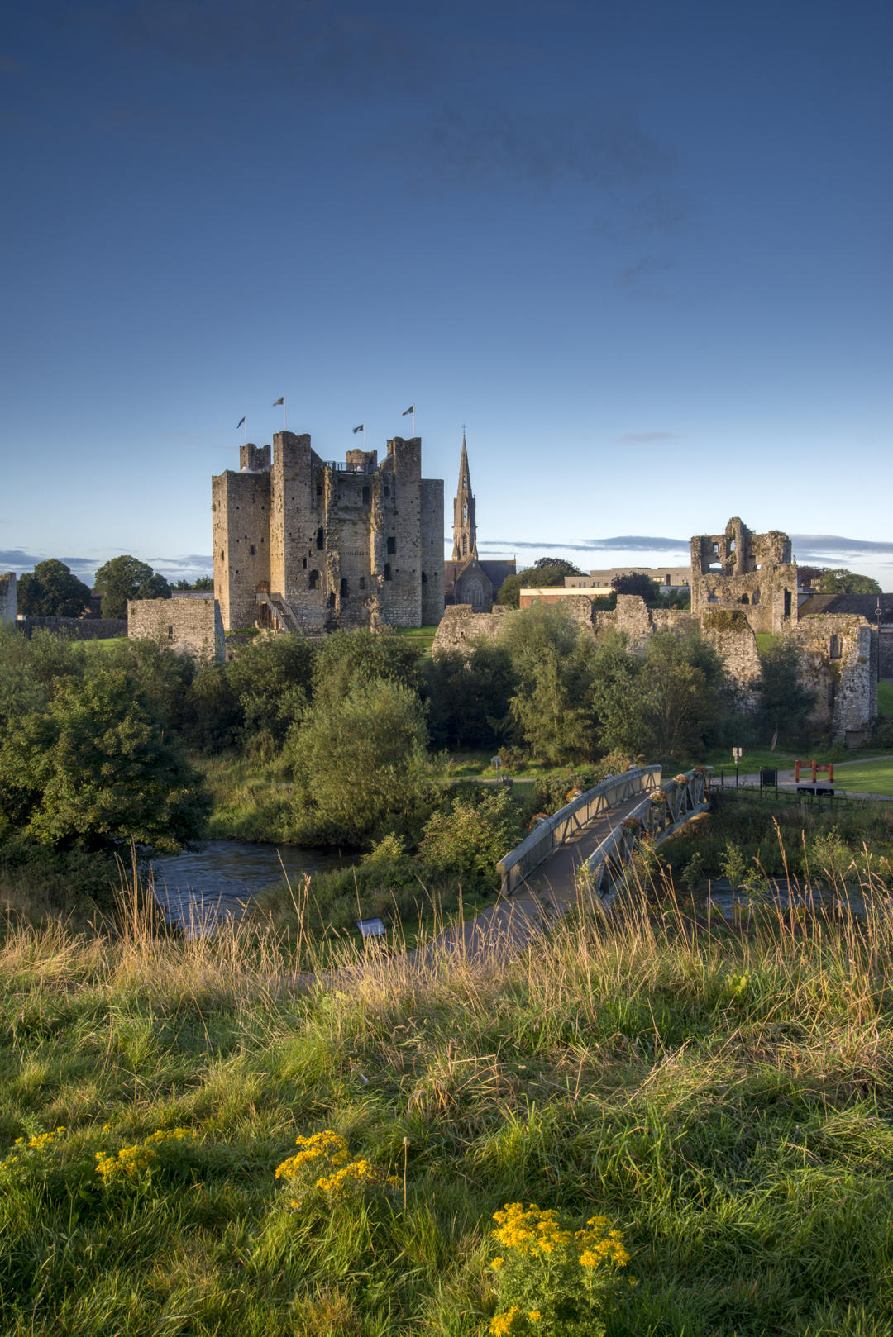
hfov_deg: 36.9
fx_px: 1338
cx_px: 446
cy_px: 668
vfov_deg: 53.1
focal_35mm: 36
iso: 100
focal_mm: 36
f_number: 22
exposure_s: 1/5
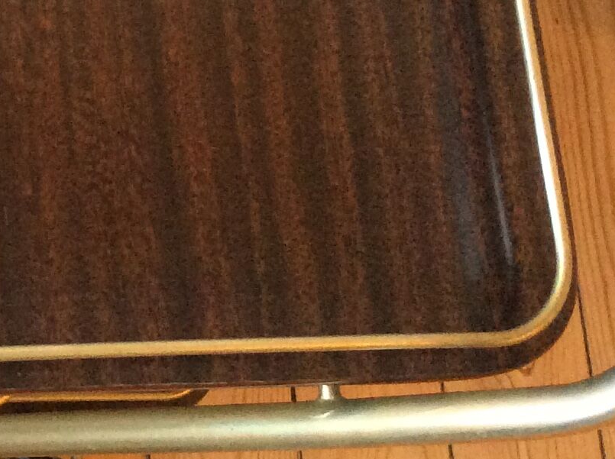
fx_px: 1827
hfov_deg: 17.6
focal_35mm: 103
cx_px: -238
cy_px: -153
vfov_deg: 13.7
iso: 250
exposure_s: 1/25
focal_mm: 3.3
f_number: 2.4
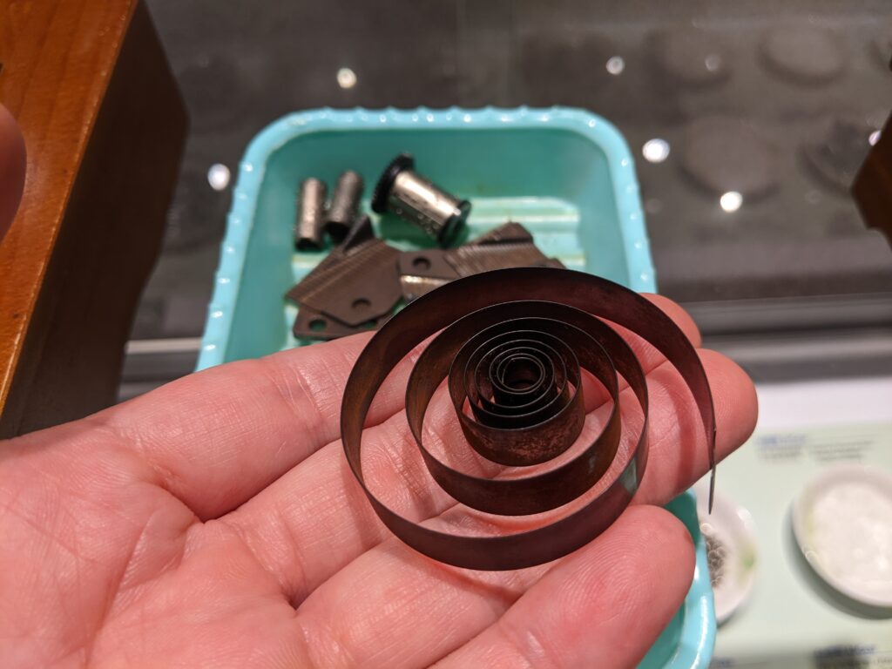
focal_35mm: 27
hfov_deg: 65.3
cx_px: 446
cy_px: 334
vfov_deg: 51.4
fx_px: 696
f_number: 1.8
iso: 101
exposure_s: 1/120
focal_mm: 4.44
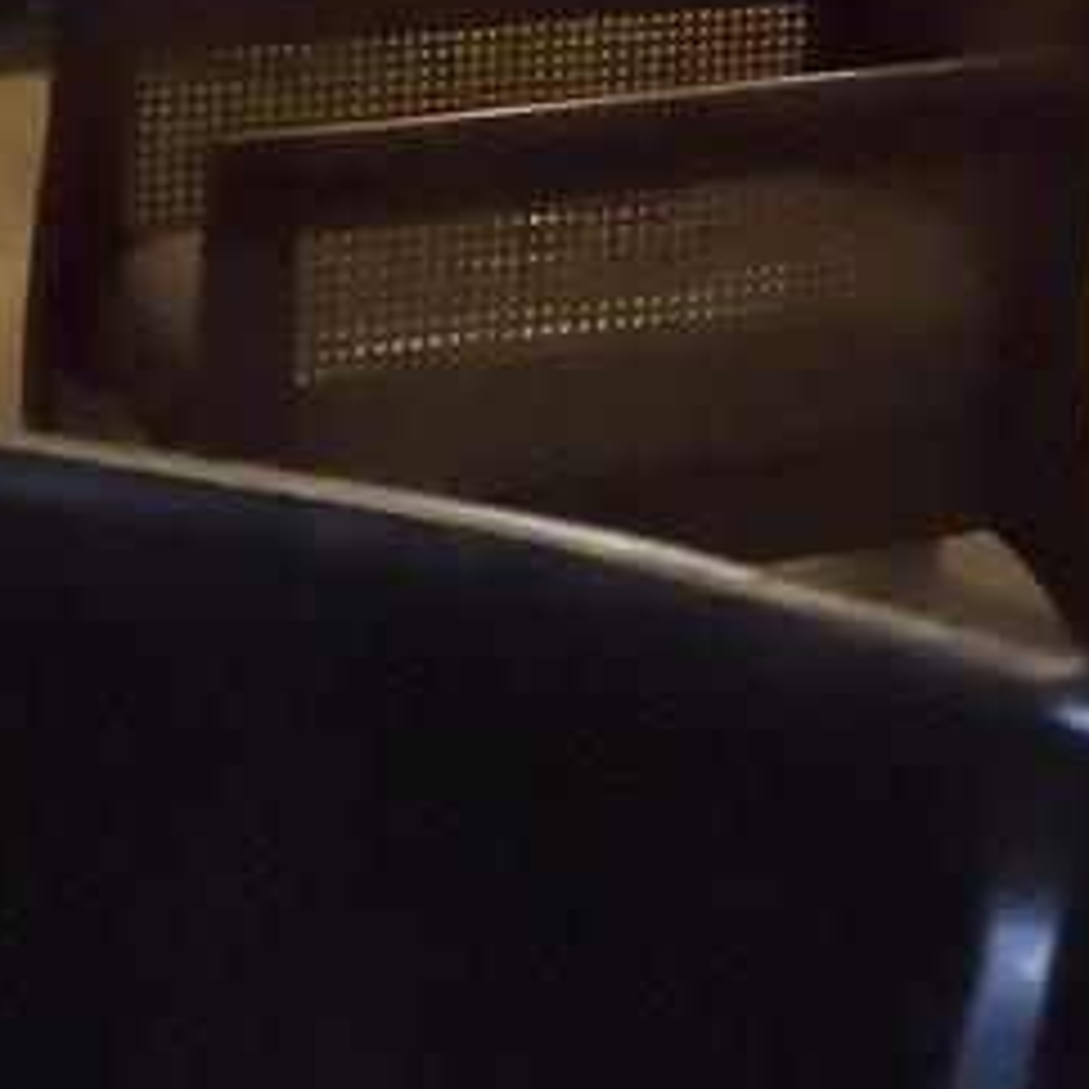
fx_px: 4805
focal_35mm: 135
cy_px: -976
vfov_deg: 11.8
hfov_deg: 10.7
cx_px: 2763
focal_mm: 24
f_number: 5
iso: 25600
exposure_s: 1/50
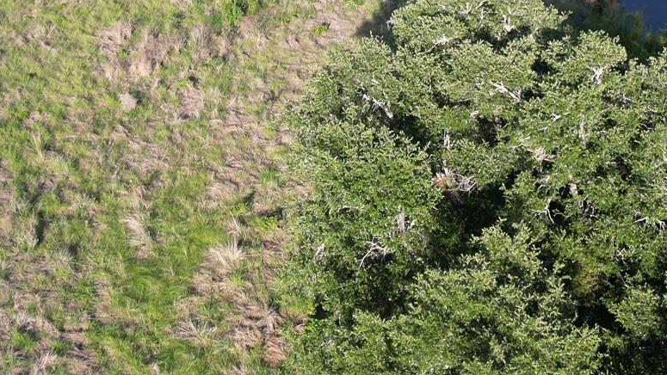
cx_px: 171
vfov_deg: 17.5
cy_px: 60
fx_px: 1203
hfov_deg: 30.5
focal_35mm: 68
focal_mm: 6.72
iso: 100
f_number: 1.7
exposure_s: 1/1000
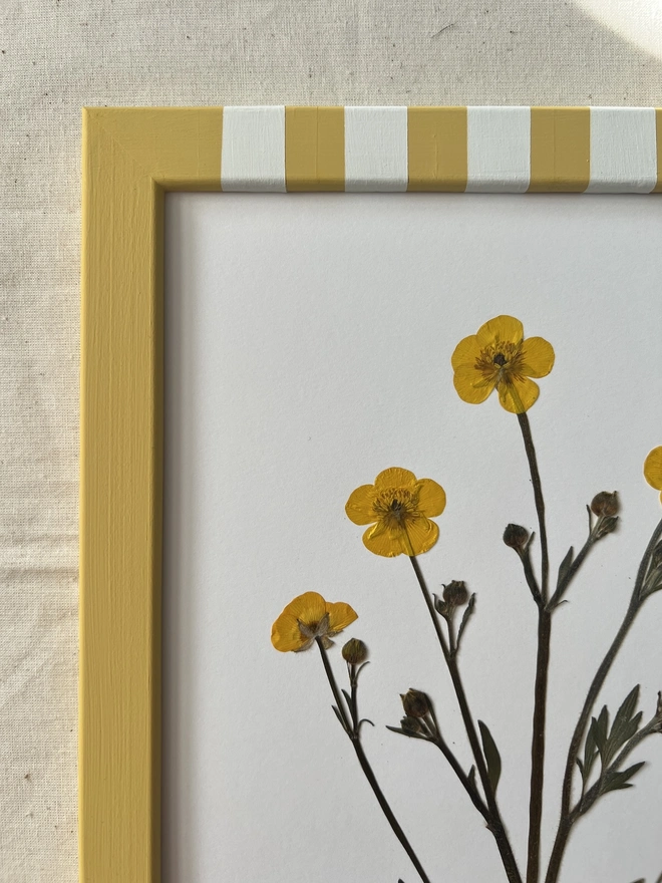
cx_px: 331
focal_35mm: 26
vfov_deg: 67.3
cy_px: 442
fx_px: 663
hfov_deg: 53.1
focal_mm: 5.7
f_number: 1.5
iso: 32
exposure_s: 1/126
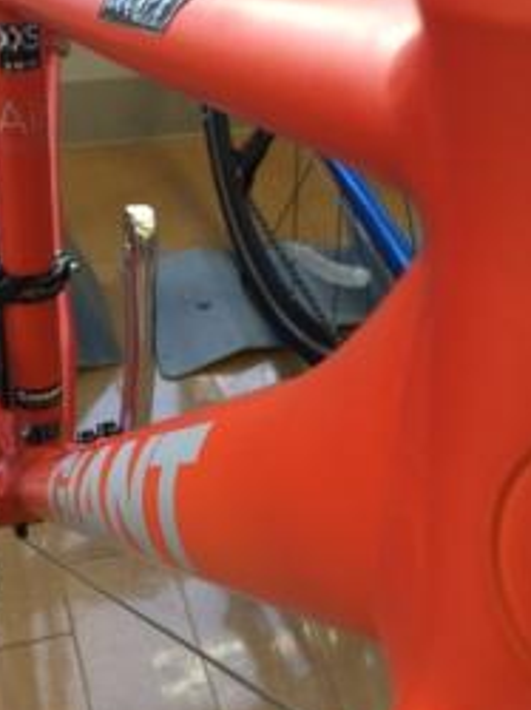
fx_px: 1065
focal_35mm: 52
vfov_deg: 36.8
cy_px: 295
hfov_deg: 27.9
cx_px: 207
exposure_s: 1/60
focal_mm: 4.15
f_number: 2.2
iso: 32
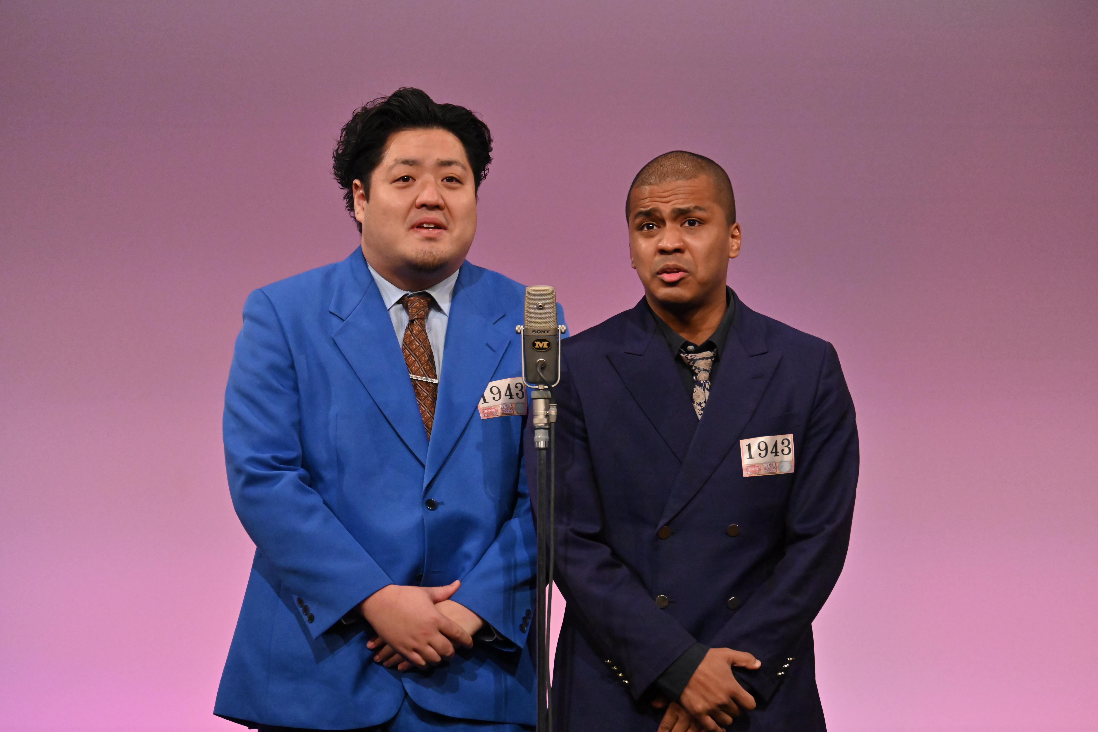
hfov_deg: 6.9
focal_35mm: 300
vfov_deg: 4.6
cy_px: 366
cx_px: 549
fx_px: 9149
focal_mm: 300
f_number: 7.1
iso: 5000
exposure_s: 1/400
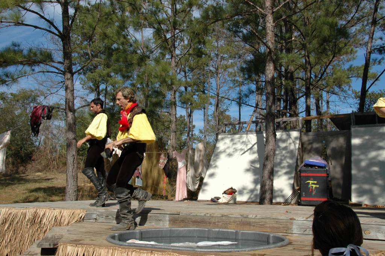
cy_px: 128
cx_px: 192
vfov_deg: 34.1
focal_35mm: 39
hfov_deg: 49.6
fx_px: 417
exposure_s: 1/320
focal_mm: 26
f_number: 9
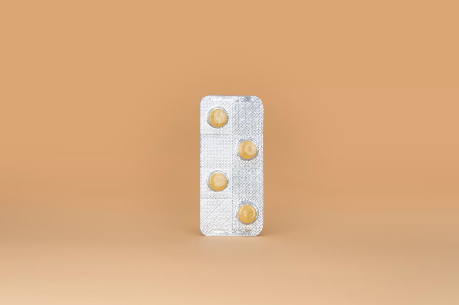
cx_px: 230
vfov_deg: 21.5
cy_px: 152
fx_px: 803
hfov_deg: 31.9
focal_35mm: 63
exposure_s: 1/125
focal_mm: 42
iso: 180
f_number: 5.6
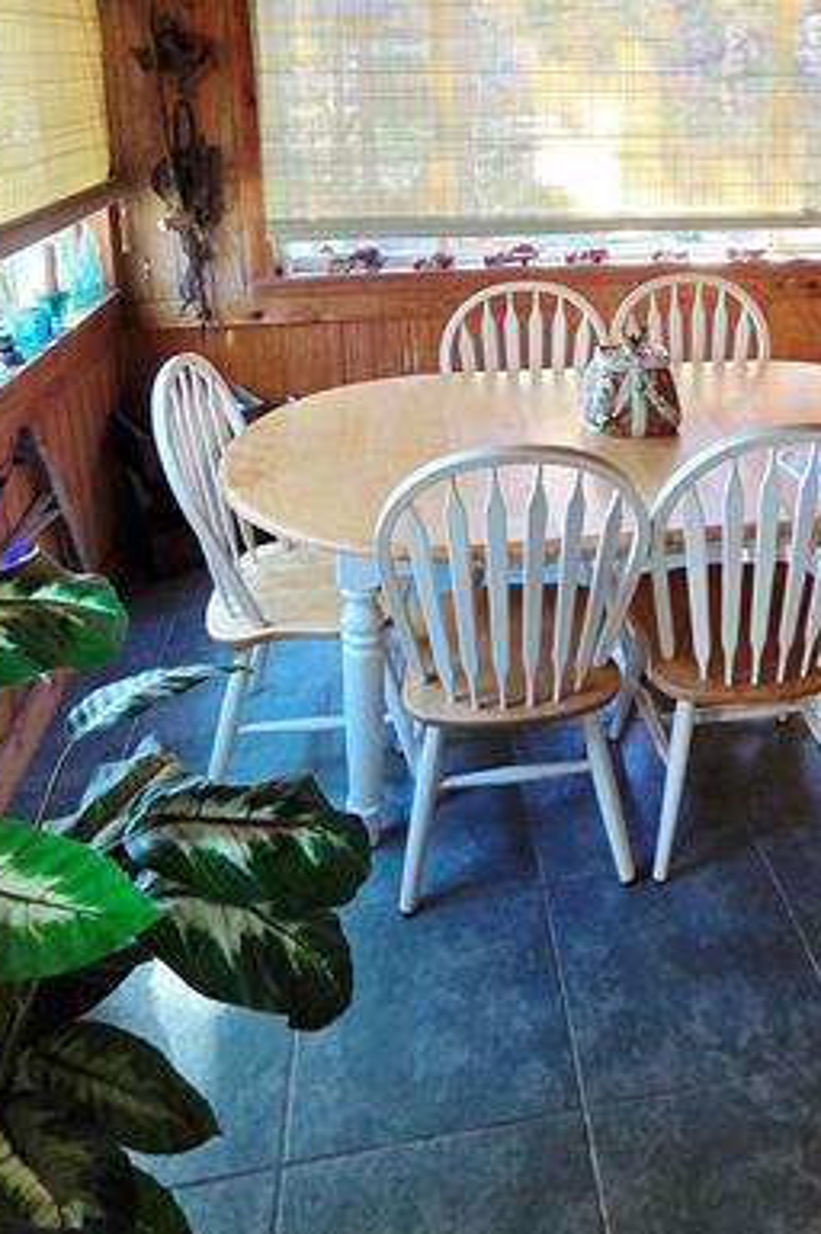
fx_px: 925
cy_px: 282
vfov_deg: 62.8
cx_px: 568
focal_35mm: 27
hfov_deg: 46.8
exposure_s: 1/60.2
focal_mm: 2.2
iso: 640
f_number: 2.2
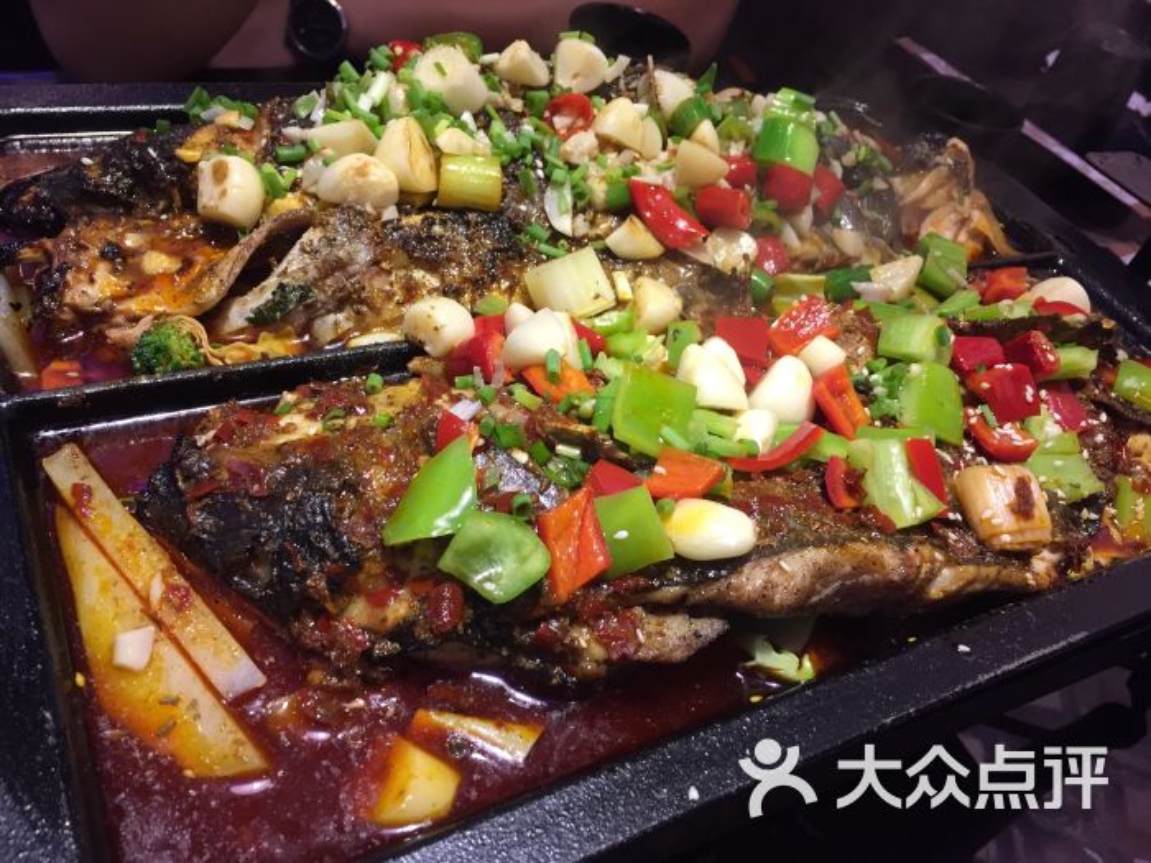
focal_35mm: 29
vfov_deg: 48.2
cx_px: 576
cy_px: 432
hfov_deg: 61.7
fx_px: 964
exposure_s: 1/33
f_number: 2.2
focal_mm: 4.15
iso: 64
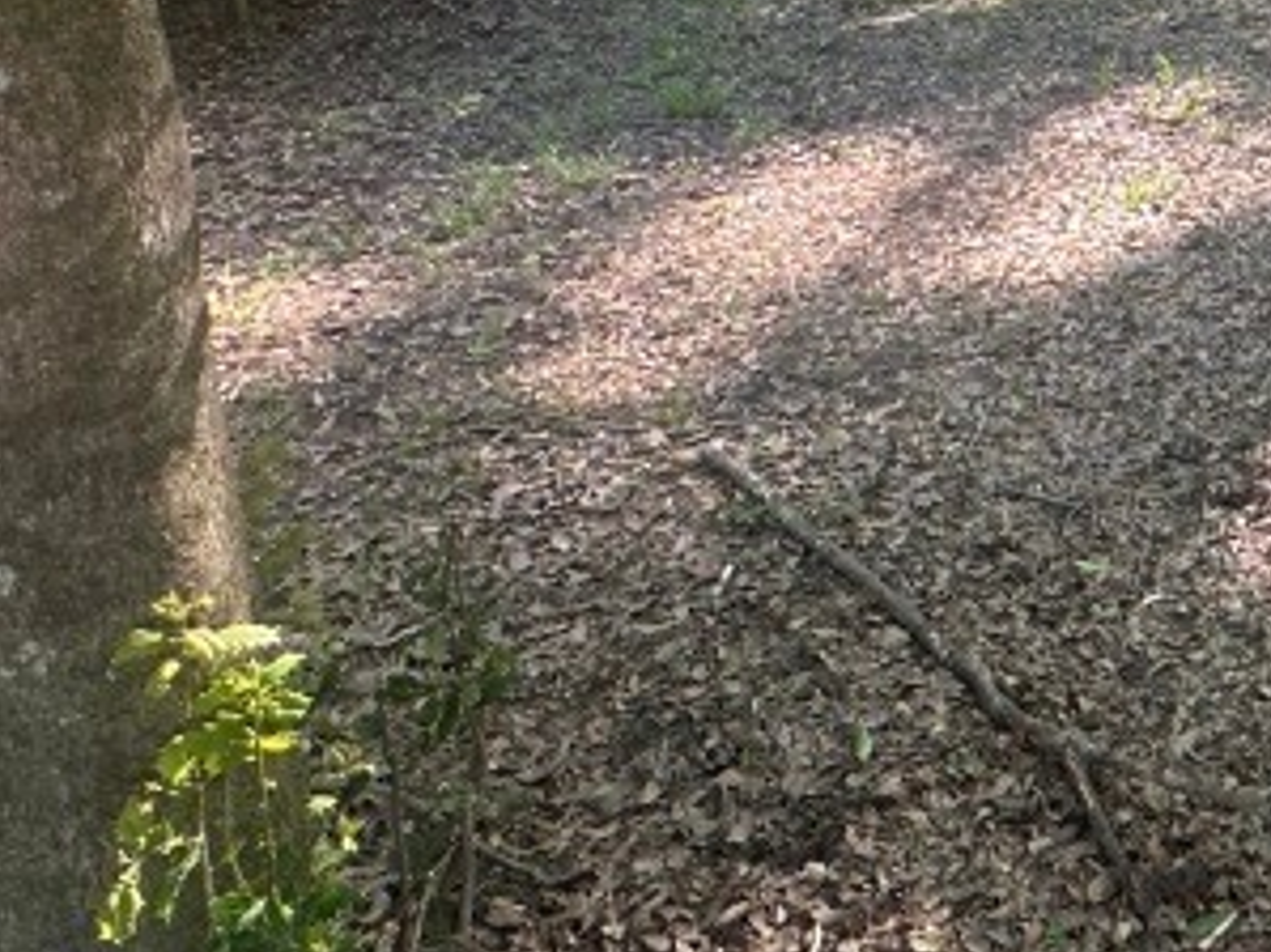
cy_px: -255
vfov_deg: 26.2
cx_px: 1556
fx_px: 1762
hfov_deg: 32.3
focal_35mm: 48
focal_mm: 2.22
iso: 64
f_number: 2.2
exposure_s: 1/99
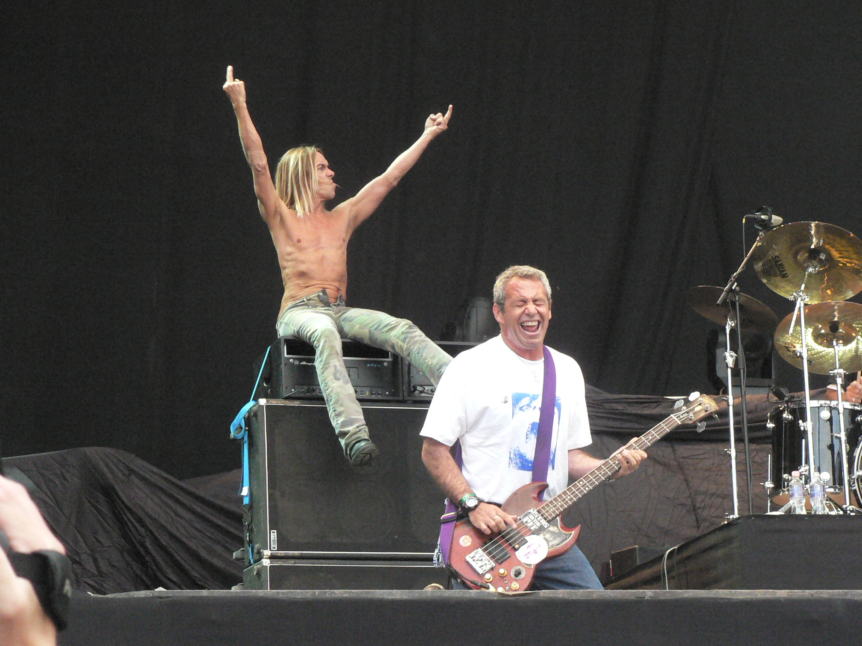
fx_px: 2615
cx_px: 468
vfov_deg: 14.1
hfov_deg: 18.7
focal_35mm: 105
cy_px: 330
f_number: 4
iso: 400
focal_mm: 15.8
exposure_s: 1/200
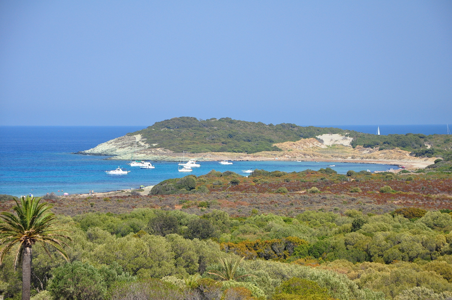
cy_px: 150
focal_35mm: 158
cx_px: 226
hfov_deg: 13.1
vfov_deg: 8.7
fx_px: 1975
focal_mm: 105
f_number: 8
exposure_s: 1/1000
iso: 400
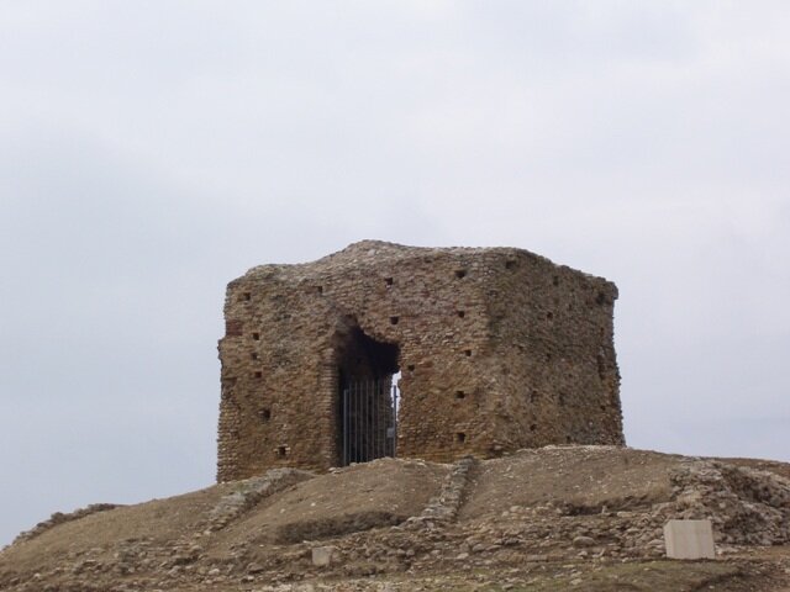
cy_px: 296
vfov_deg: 13.3
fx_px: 2533
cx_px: 395
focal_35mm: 111
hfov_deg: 17.7
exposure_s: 1/350
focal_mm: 18
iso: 80
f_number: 4.6
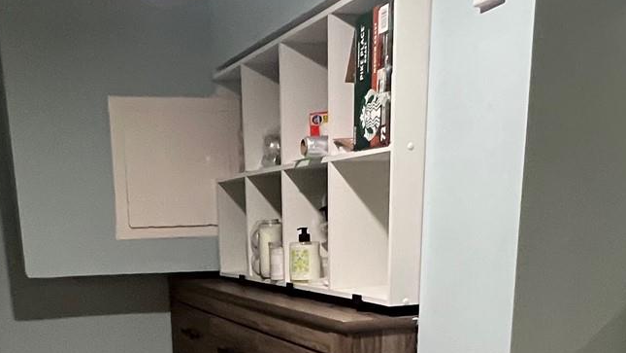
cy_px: 489
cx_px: 234
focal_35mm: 45
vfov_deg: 22.9
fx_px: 747
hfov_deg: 45.1
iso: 400
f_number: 1.8
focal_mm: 1.57
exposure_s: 1/60
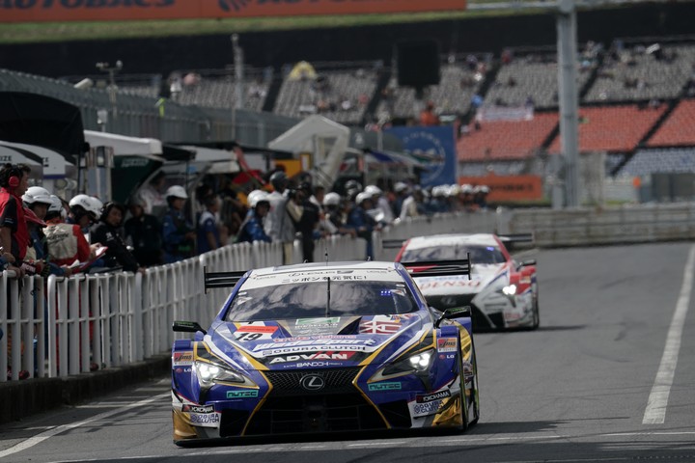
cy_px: 232
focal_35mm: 600
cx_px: 348
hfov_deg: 3.4
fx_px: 11582
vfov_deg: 2.3
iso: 200
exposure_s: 1/640
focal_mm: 600
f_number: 11
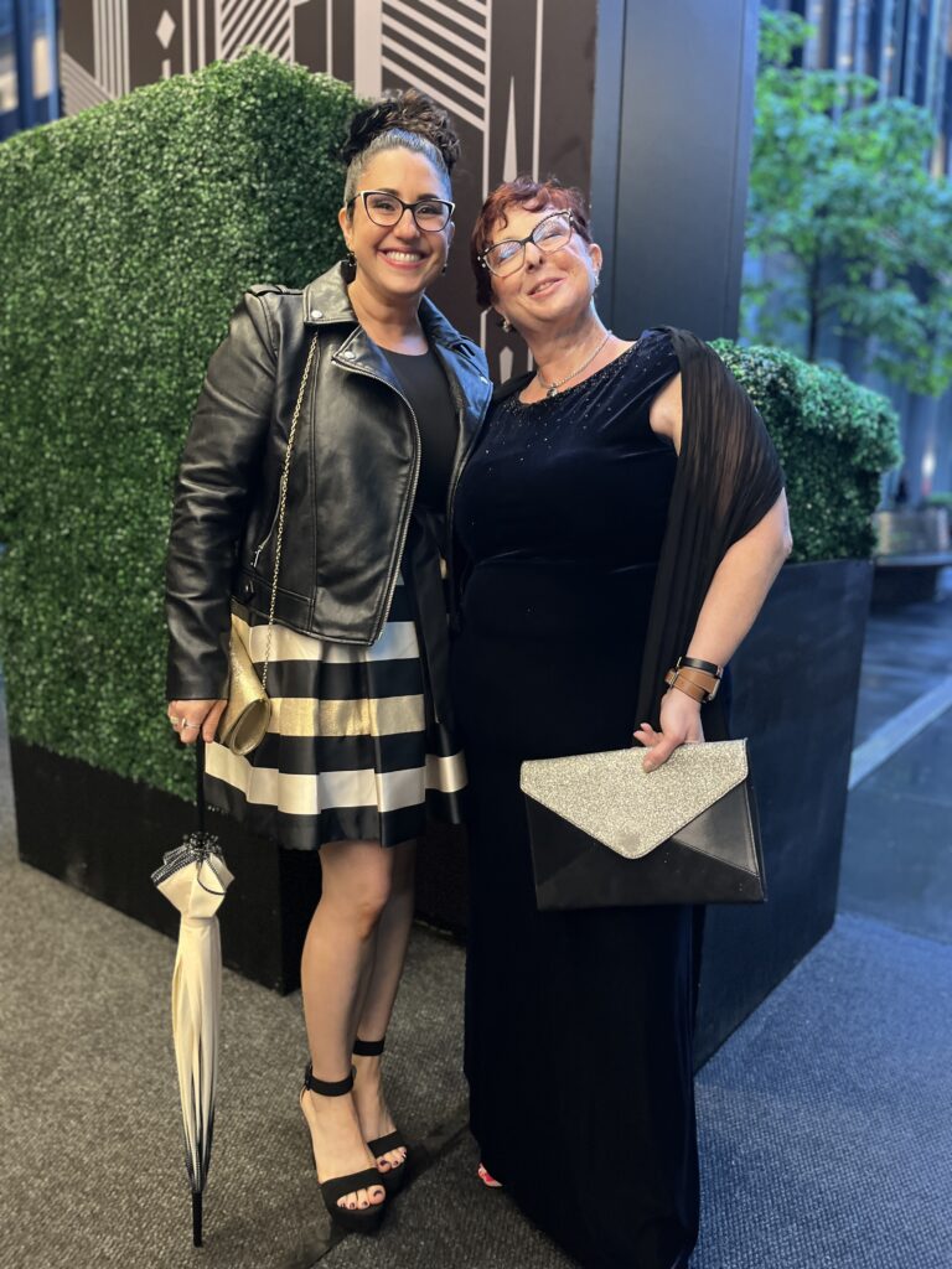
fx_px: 953
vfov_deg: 67.3
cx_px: 476
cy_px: 634
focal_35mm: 26
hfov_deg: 53.1
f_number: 1.6
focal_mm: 5.1
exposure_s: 1/60
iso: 320
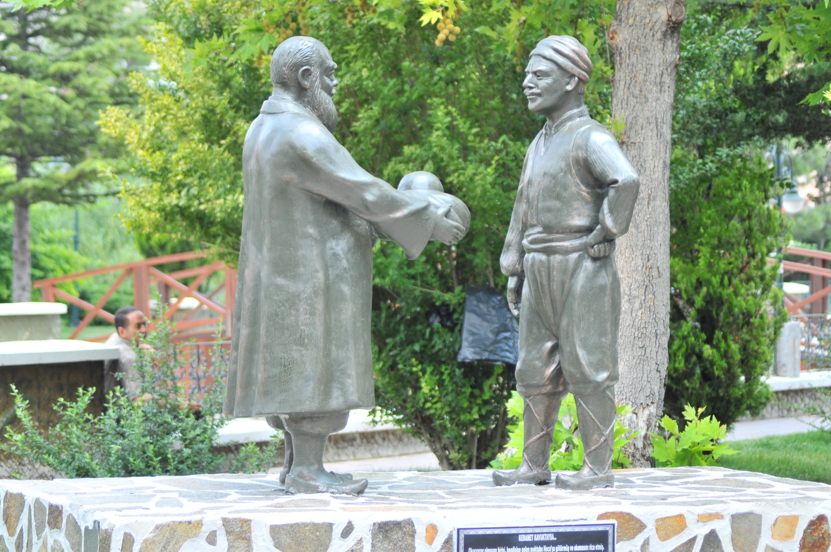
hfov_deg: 13.1
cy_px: 276
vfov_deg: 8.7
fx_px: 3631
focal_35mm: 158
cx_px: 416
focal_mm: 105
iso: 250
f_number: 4.2
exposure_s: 1/400
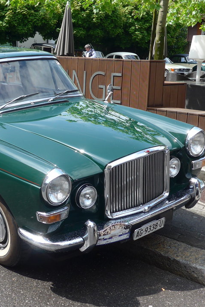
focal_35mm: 54
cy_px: 135
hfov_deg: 24.7
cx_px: 41
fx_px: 461
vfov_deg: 36.8
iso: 80
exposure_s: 1/640
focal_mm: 6.5
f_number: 2.8
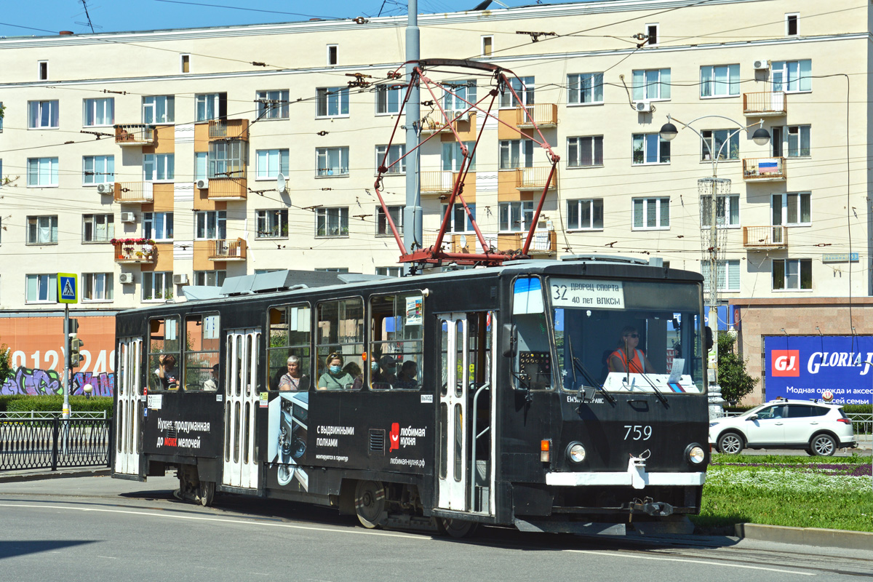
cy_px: 291
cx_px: 436
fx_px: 1746
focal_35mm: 72
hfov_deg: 28.1
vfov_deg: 18.9
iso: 100
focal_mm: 48
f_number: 10
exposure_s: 1/320
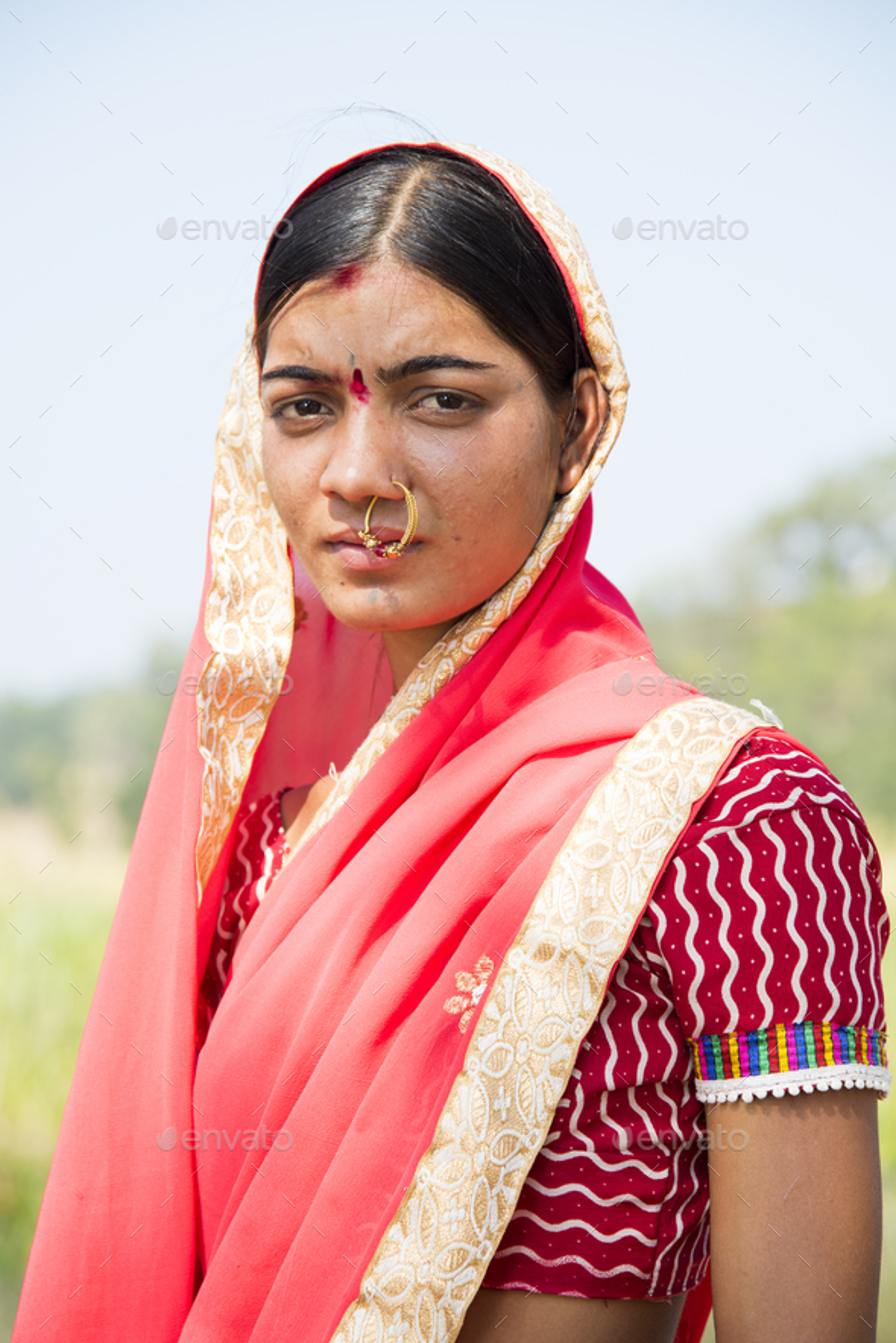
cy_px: 672
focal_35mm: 120
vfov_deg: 17.1
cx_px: 448
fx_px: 4476
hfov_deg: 11.4
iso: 125
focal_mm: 120
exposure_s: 1/250
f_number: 5
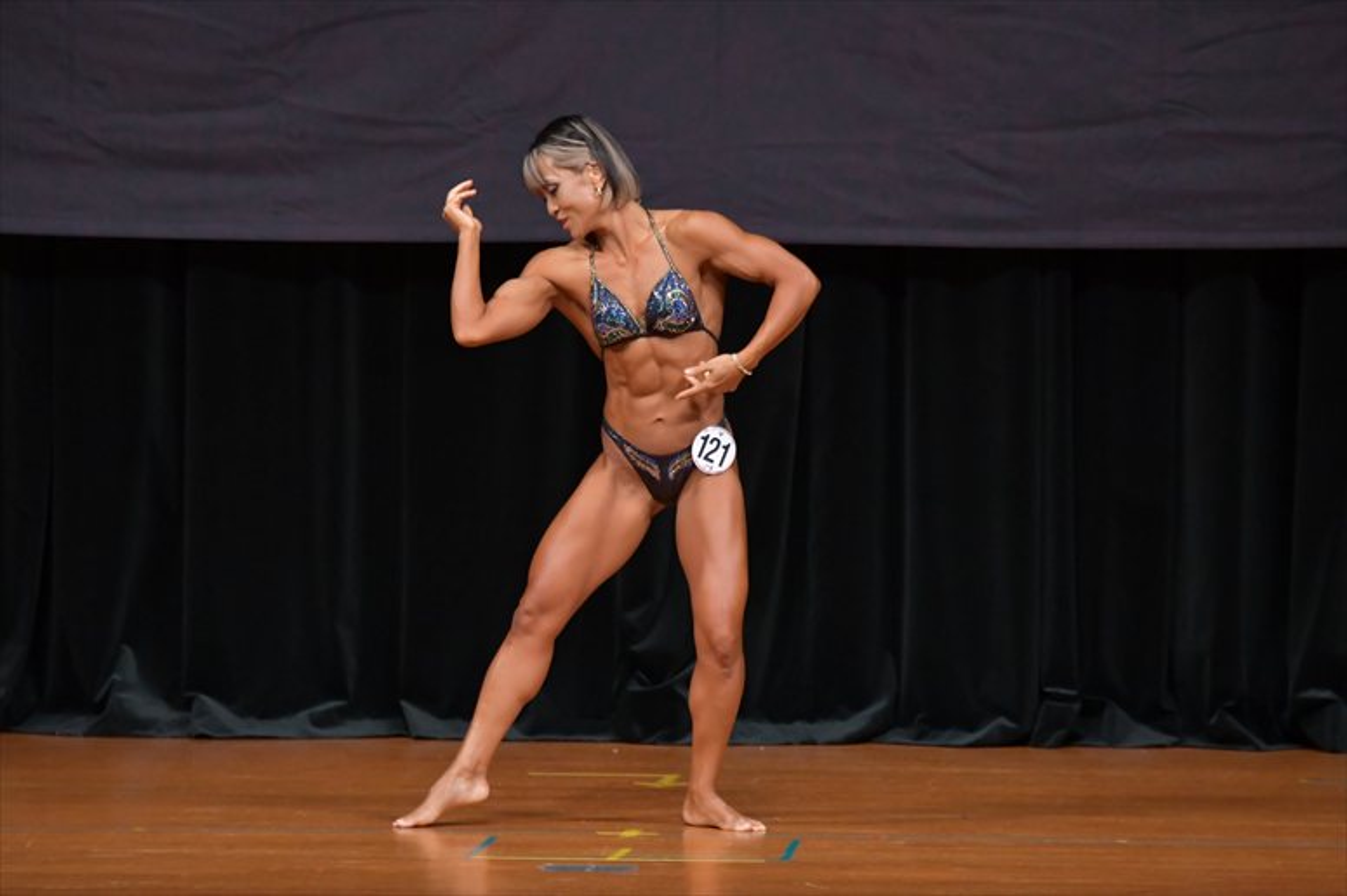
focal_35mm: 315
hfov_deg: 6.5
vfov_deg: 4.4
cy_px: 448
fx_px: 11781
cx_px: 674
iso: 4000
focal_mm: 210
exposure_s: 1/400
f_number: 5.6
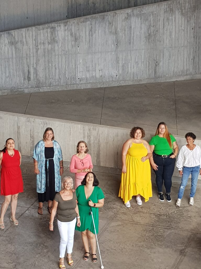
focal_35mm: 26
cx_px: 100
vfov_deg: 67.3
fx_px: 201
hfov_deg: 53.1
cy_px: 134
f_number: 1.7
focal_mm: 4.2
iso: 40
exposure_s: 1/99
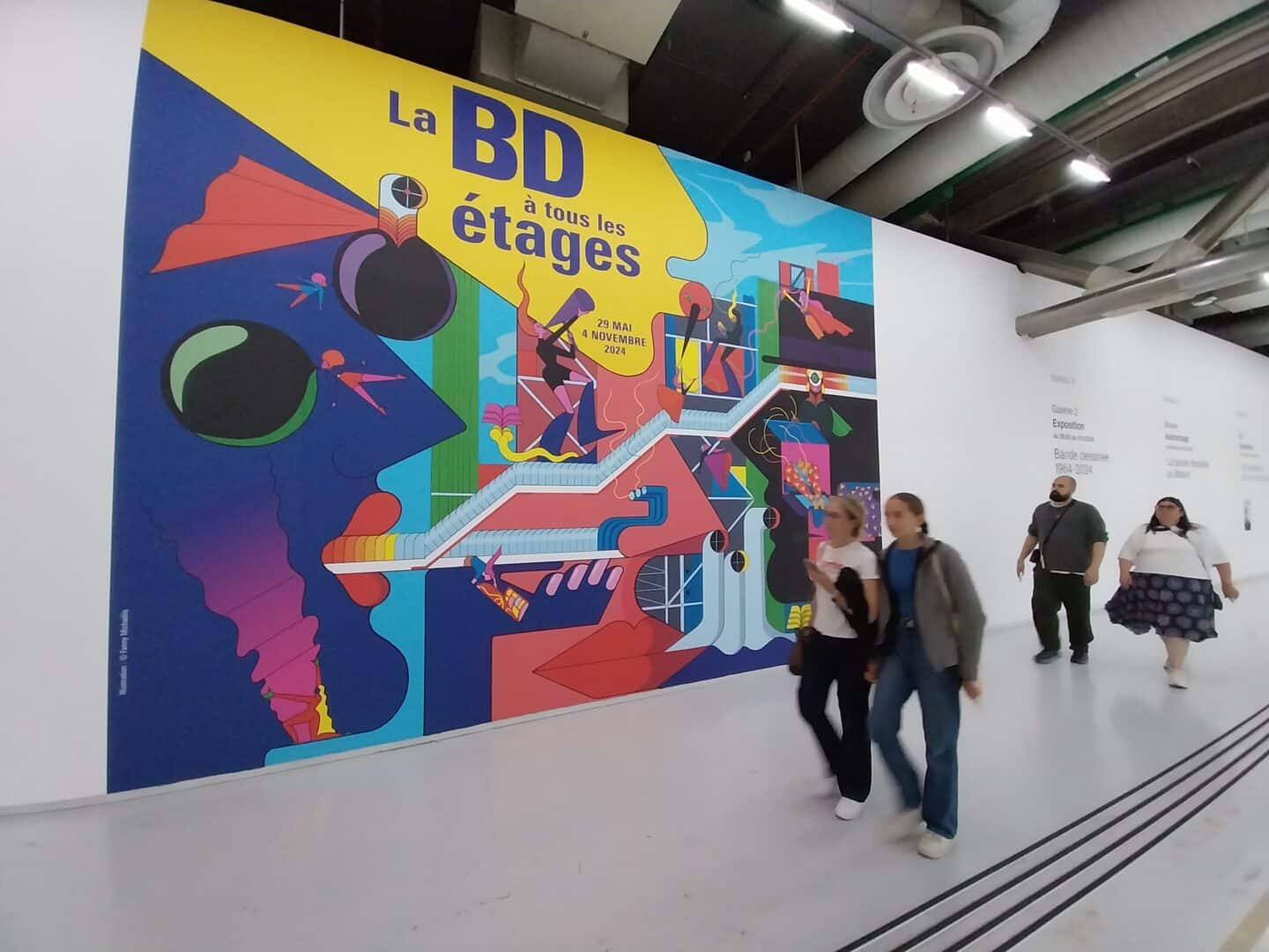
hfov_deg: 106.2
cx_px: 634
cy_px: 476
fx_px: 477
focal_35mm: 13
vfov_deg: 89.9
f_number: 2.2
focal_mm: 1.13
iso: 200
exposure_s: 1/33
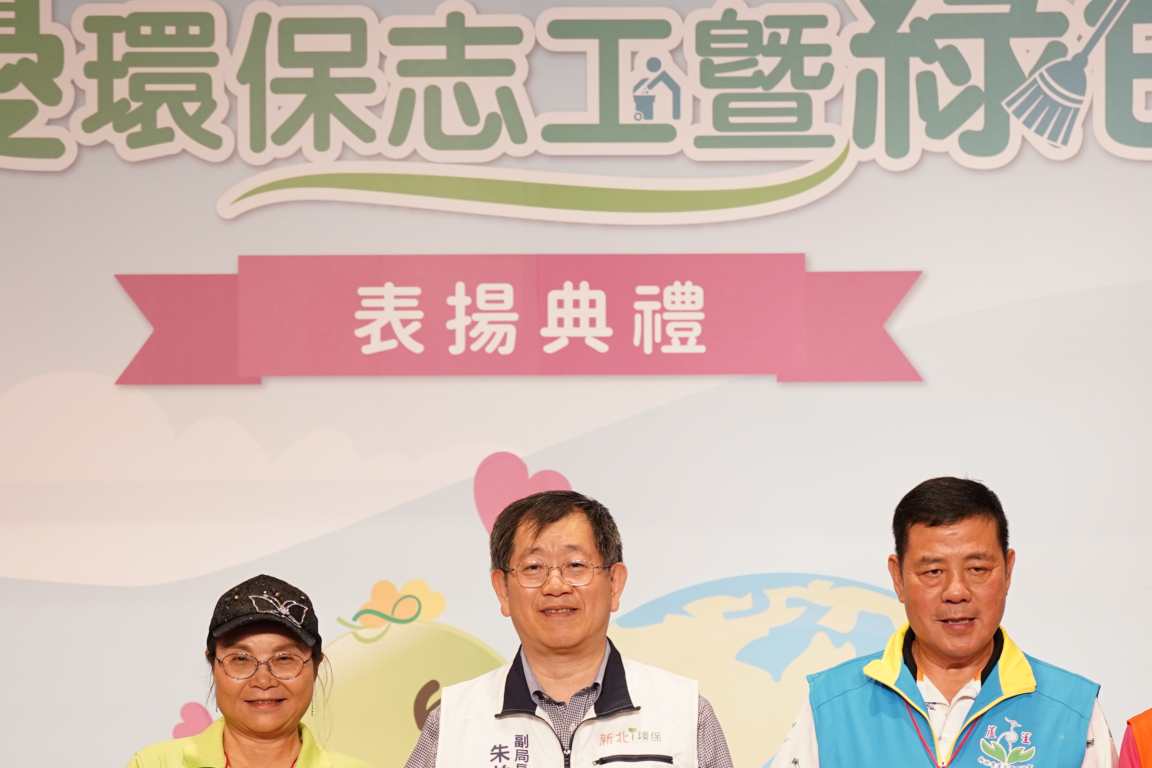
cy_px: 634
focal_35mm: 248
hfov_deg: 8.3
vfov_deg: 5.5
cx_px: 523
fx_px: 7935
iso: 400
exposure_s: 1/200
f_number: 2.8
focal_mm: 117
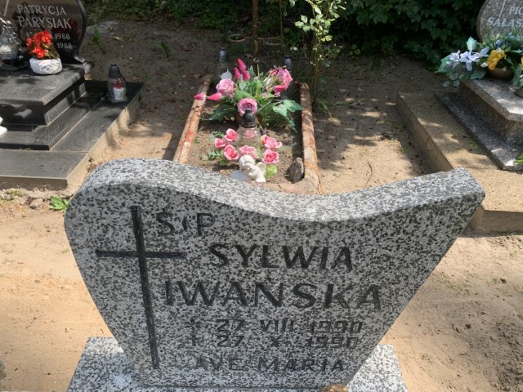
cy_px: 196
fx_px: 393
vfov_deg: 53.1
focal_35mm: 26
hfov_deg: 67.3
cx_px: 262
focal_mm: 4.25
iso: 25
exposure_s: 1/716
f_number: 1.8
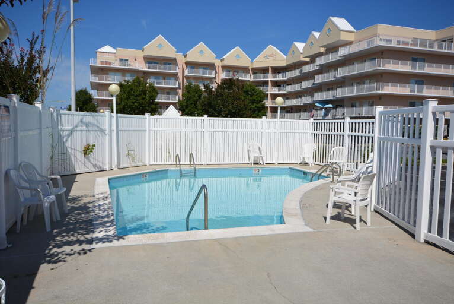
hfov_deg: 61.9
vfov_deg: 43.7
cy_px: 152
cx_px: 227
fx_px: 379
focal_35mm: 30
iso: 100
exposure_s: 1/400
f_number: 10
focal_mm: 20
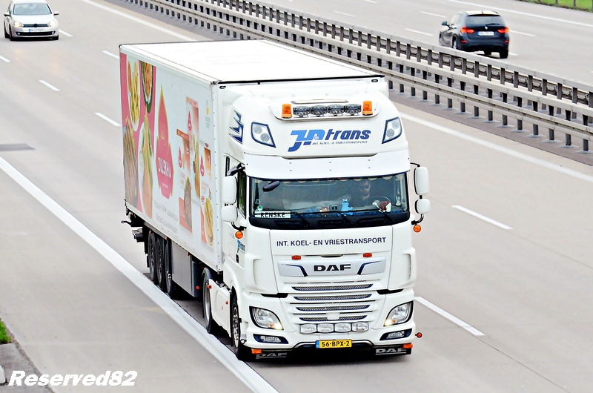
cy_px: 196
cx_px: 296
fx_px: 3822
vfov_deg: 5.9
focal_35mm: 232
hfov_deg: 8.9
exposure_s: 1/320
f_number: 9
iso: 2000
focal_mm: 155
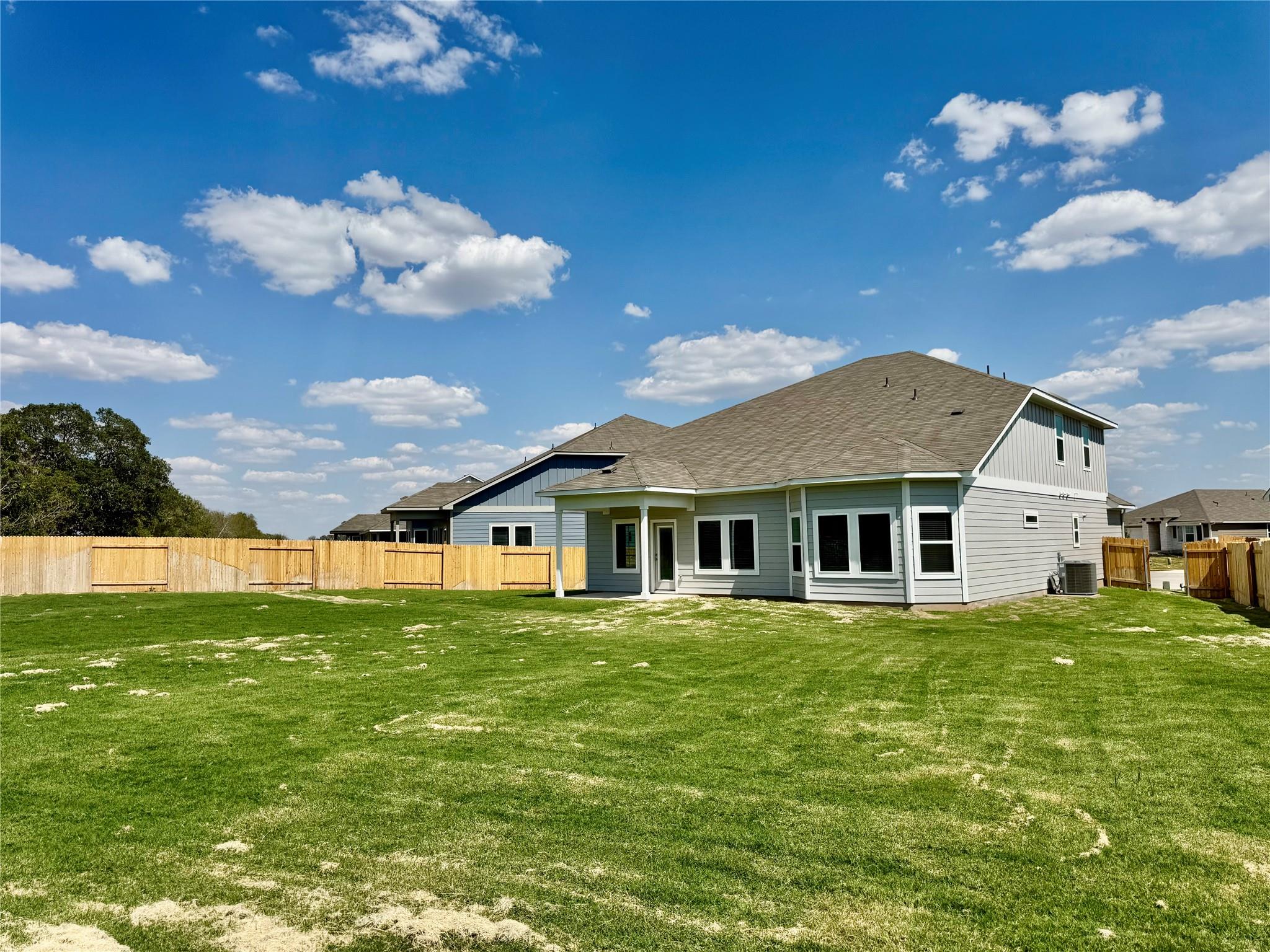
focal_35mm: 24
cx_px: 635
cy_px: 476
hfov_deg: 71.6
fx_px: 881
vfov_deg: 56.8
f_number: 1.78
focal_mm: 6.76
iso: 80
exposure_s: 1/9009
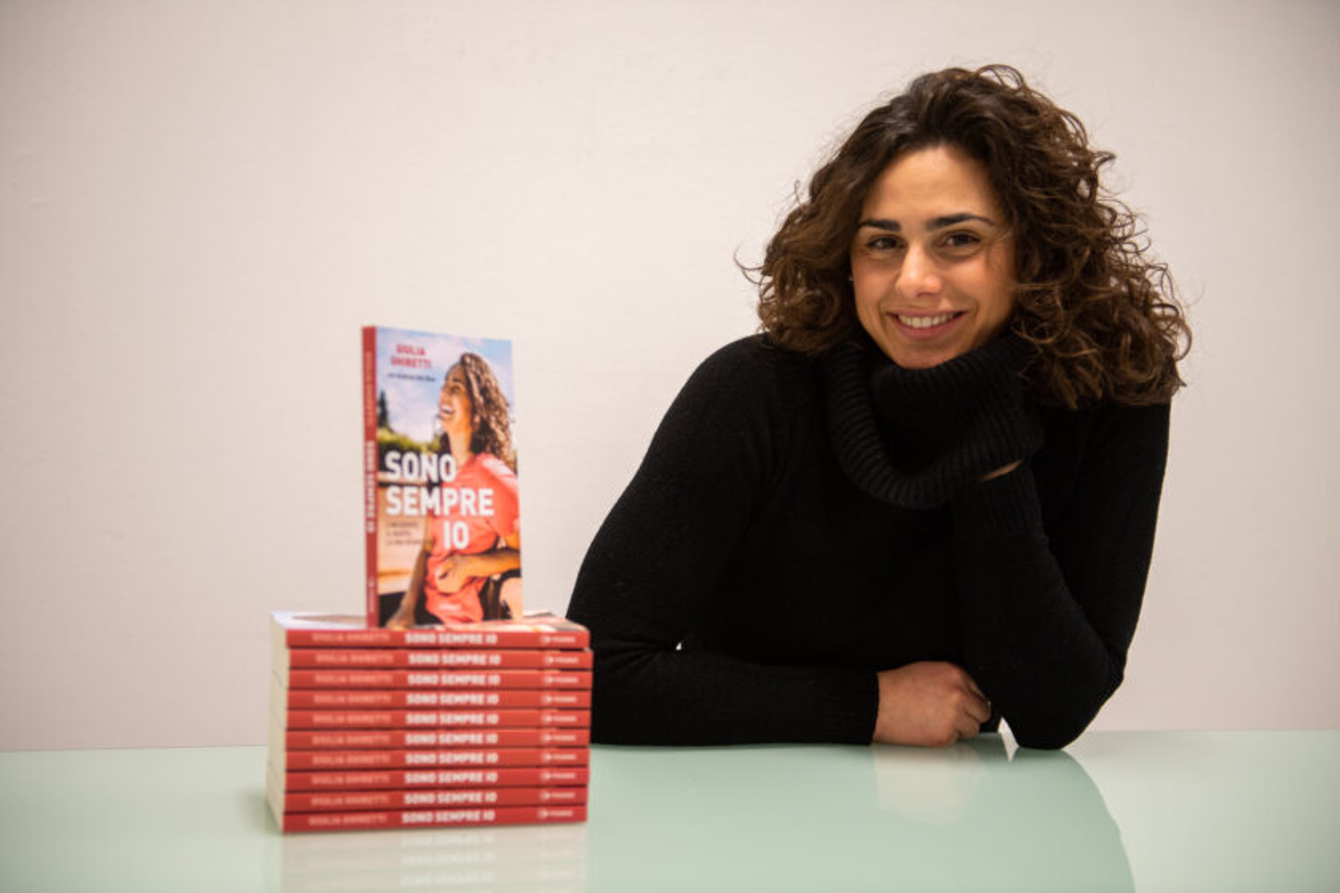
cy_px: 446
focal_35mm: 50
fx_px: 1861
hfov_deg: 39.6
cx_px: 670
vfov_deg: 27.0
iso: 800
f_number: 2.8
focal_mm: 50
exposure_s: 1/125
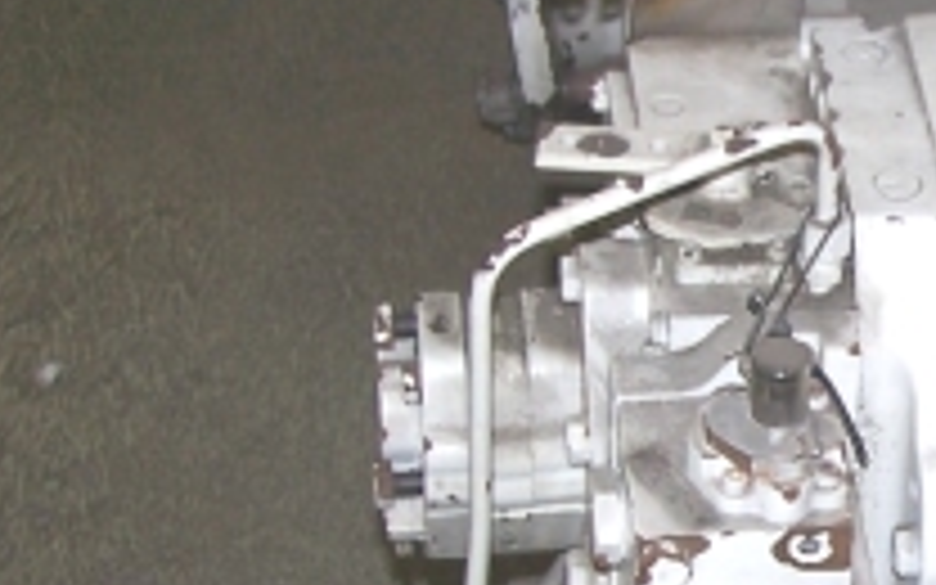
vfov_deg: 8.7
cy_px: 331
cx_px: 1094
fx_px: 3826
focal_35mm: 150
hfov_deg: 13.6
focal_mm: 8
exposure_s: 1/60
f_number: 3.2
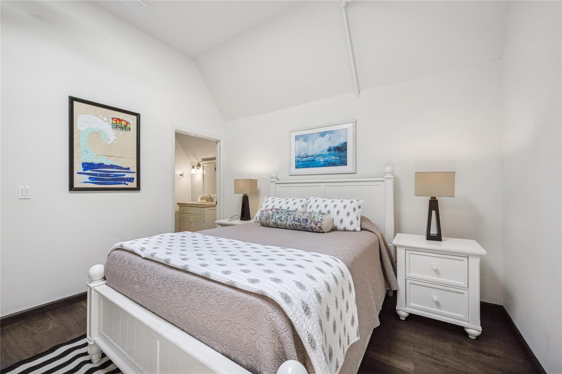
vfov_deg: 81.2
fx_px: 219
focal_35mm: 14
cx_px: 281
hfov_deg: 104.3
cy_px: 187
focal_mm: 14
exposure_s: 1/200
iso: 400
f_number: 8
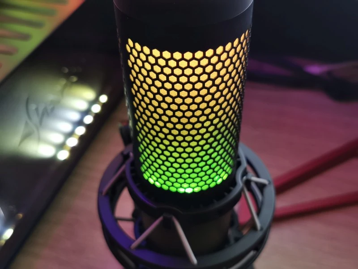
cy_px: 134
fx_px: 414
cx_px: 179
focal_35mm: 40
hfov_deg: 46.8
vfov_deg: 36.0
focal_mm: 5.56
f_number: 1.6
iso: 200
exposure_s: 1/50
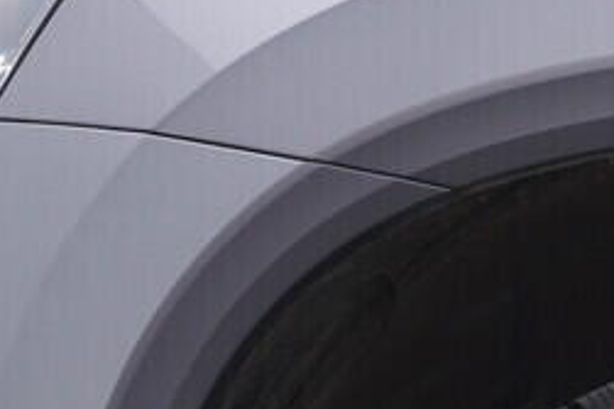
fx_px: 2505
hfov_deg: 13.4
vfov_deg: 8.8
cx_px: 841
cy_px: 824
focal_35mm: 147
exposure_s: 1/60
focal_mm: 24
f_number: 3.5
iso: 125
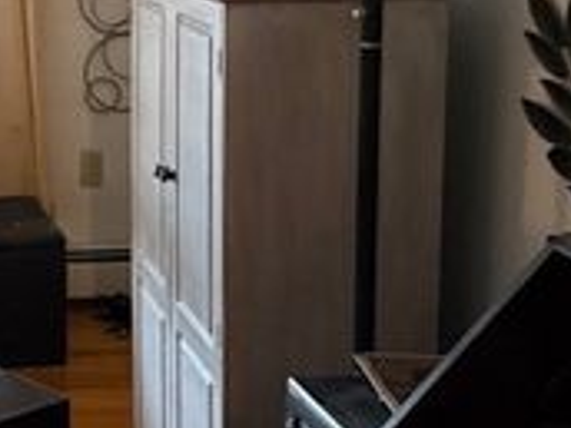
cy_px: 85
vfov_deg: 17.6
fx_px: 1369
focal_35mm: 83
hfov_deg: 21.6
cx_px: -136
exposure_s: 1/40
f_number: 1.78
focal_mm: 6.76
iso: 800
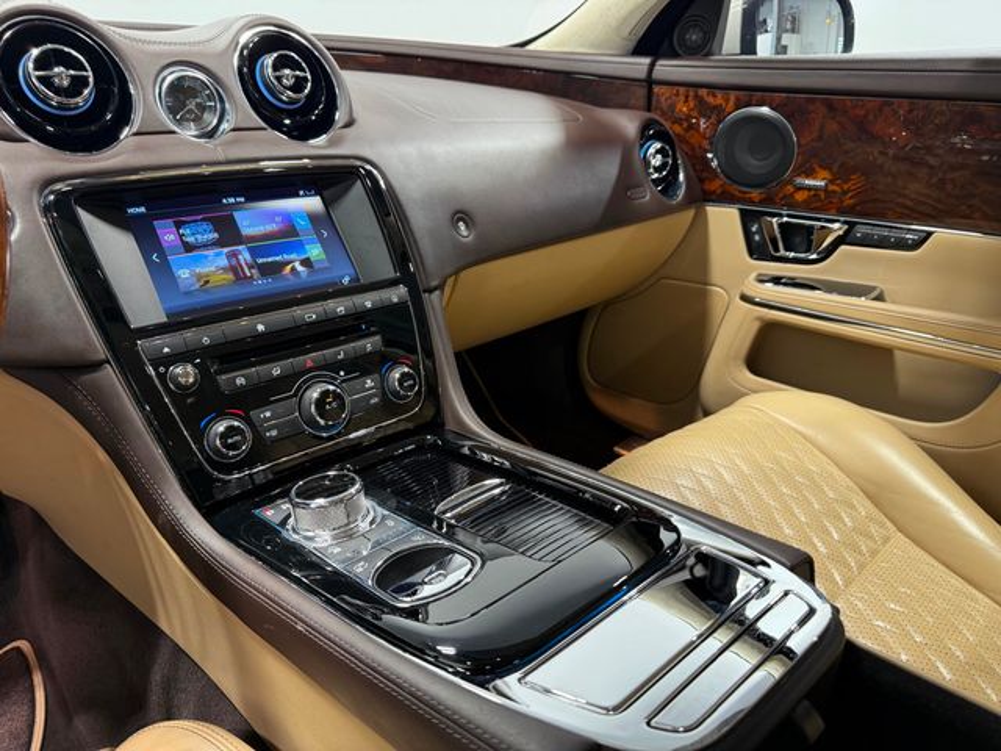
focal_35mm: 24
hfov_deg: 71.6
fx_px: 694
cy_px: 376
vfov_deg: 56.8
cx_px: 500
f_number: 1.78
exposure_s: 1/60
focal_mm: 6.76
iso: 125
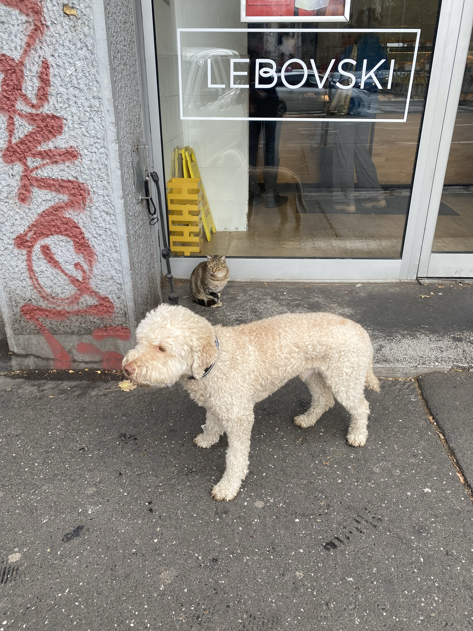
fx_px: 474
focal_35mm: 26
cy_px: 316
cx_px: 236
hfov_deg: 53.1
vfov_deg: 67.3
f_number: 1.8
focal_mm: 4.25
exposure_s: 1/485
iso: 32
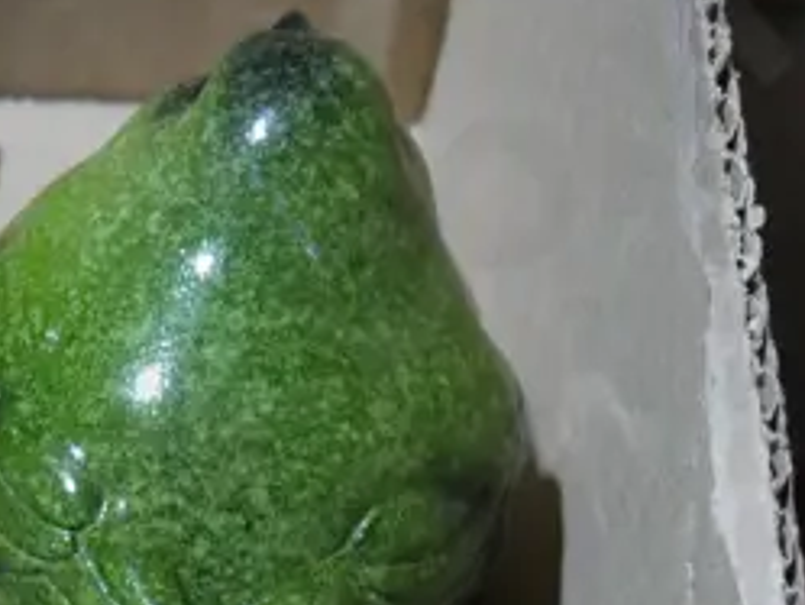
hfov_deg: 10.1
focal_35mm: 189
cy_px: 911
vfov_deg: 7.7
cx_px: -456
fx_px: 4397
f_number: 5.6
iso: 500
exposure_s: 1/60
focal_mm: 23
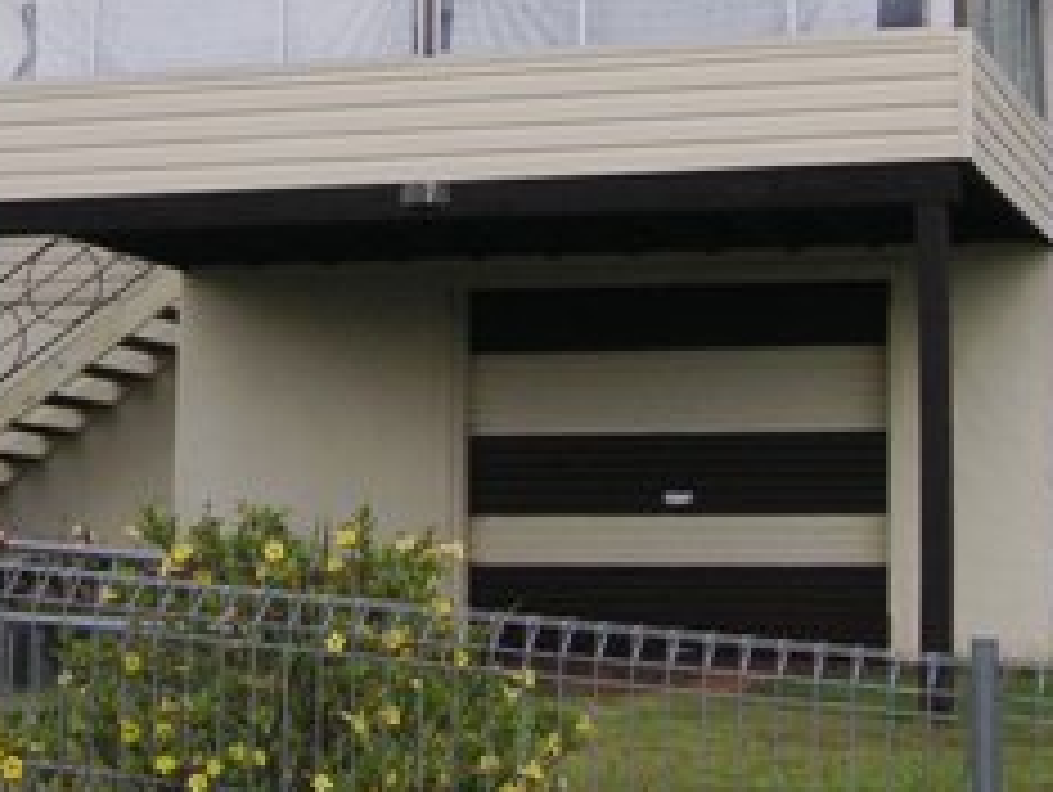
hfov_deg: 19.3
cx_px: 238
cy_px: 117
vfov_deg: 14.6
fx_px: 3076
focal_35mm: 101
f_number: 6.7
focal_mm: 6.1
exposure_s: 1/180
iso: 50
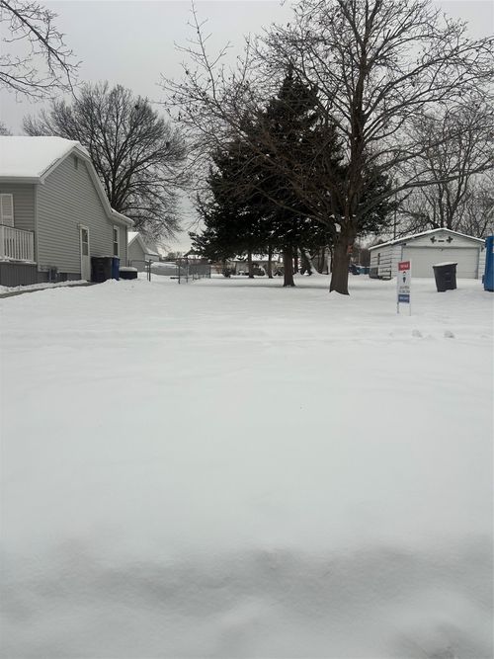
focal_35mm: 26
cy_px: 330
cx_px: 247
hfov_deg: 53.0
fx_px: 495
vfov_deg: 67.3
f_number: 1.5
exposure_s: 1/3077
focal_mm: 5.7
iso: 50
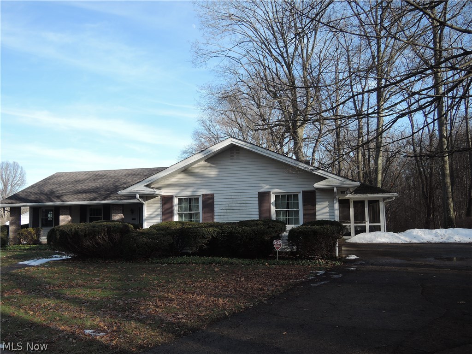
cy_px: 177
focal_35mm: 31
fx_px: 423
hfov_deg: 58.4
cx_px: 236
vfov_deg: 45.4
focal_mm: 6.6
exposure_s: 1/400
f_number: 3.2
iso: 80
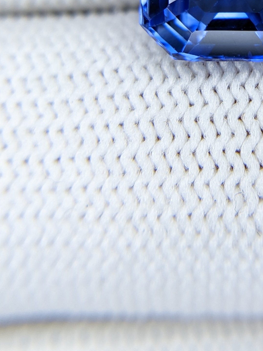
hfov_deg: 20.7
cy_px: -9
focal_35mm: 70
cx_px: 225
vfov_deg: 26.2
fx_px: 709
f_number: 1.73
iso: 55
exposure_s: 1/244
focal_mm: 4.38
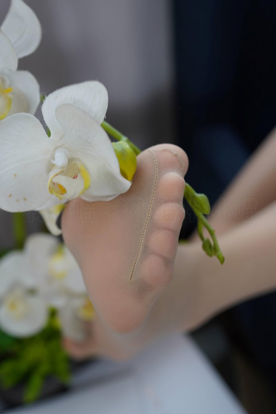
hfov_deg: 46.4
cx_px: 141
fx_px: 322
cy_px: 207
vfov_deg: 65.5
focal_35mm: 28
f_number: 2.8
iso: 500
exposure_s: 1/250
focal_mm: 24
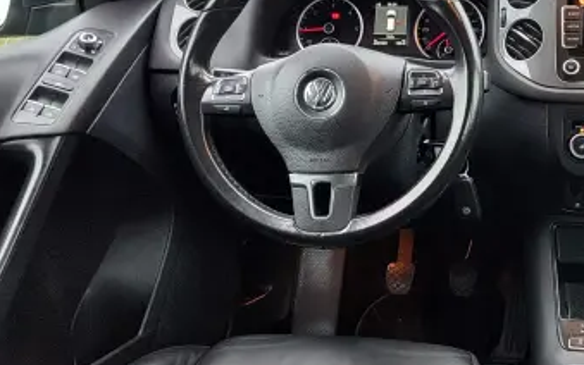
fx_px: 732
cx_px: 472
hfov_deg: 41.5
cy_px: 143
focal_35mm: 46
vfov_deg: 27.9
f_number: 1.8
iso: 177
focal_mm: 5.56
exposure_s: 1/50
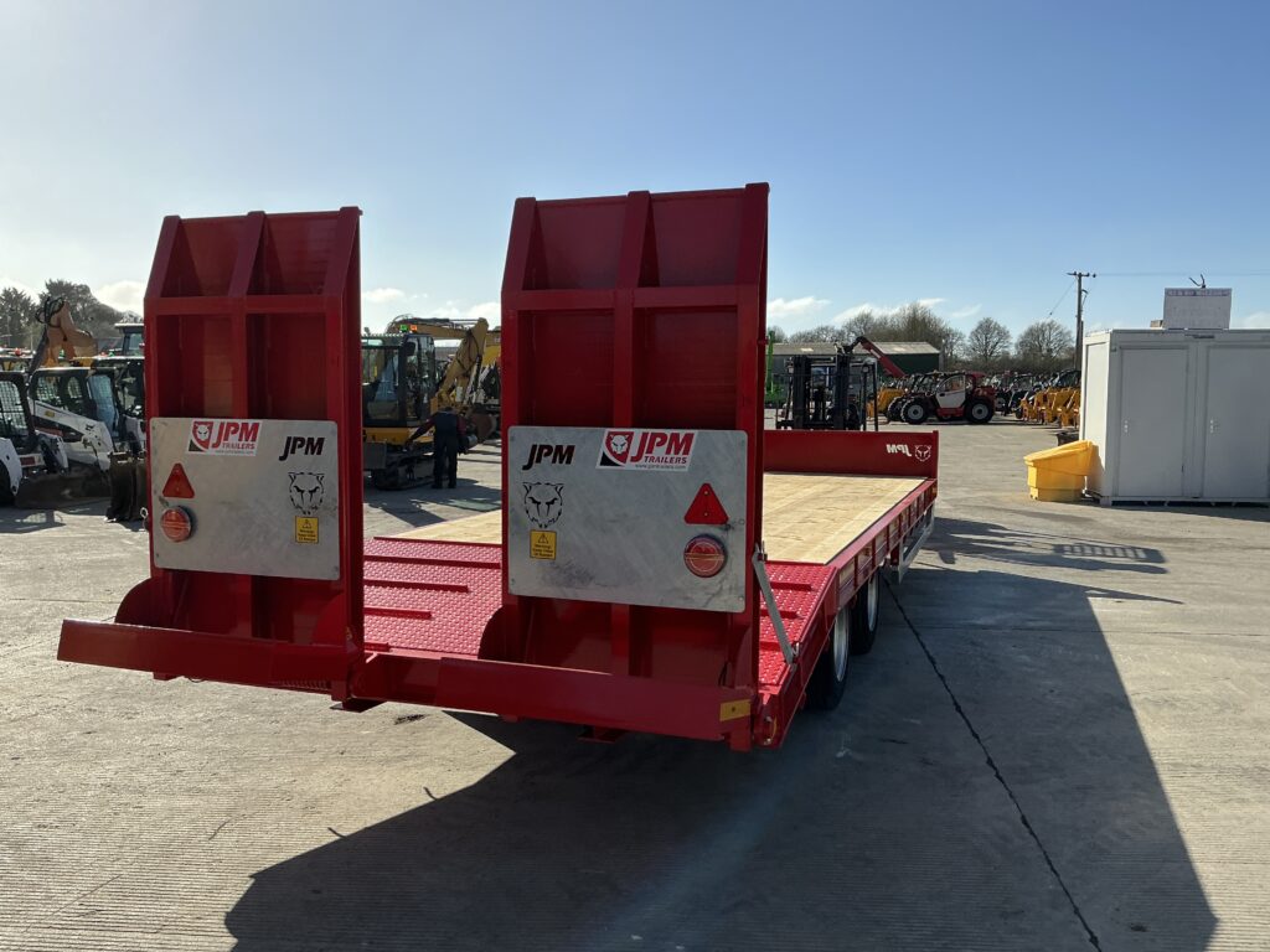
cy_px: 476
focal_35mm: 28
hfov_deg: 63.4
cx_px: 635
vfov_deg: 49.7
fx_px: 1027
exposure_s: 1/2427
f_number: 1.8
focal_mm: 3
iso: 25
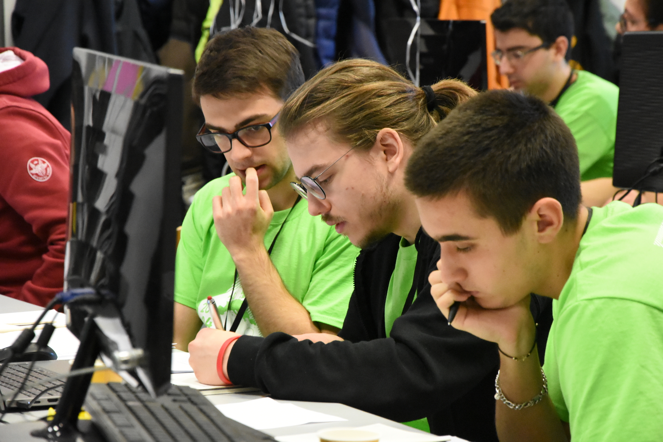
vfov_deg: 8.7
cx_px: 332
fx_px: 2900
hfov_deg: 13.0
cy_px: 221
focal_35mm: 158
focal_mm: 105
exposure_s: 1/60
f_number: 8
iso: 8000
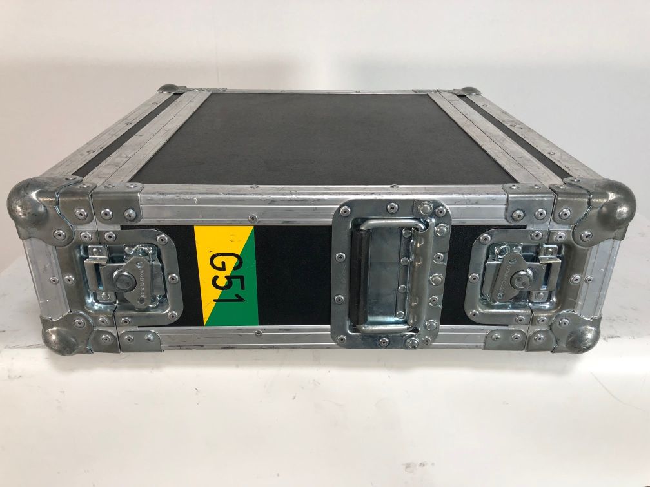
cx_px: 325
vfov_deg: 49.7
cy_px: 244
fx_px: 526
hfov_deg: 63.4
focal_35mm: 28
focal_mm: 3.99
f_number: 1.8
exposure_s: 1/120
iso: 64
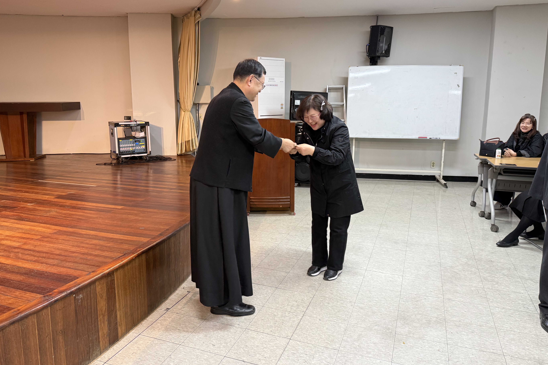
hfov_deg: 69.4
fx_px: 396
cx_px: 267
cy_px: 156
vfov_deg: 49.4
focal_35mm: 26
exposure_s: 1/60
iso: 160
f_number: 1.78
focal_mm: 6.76
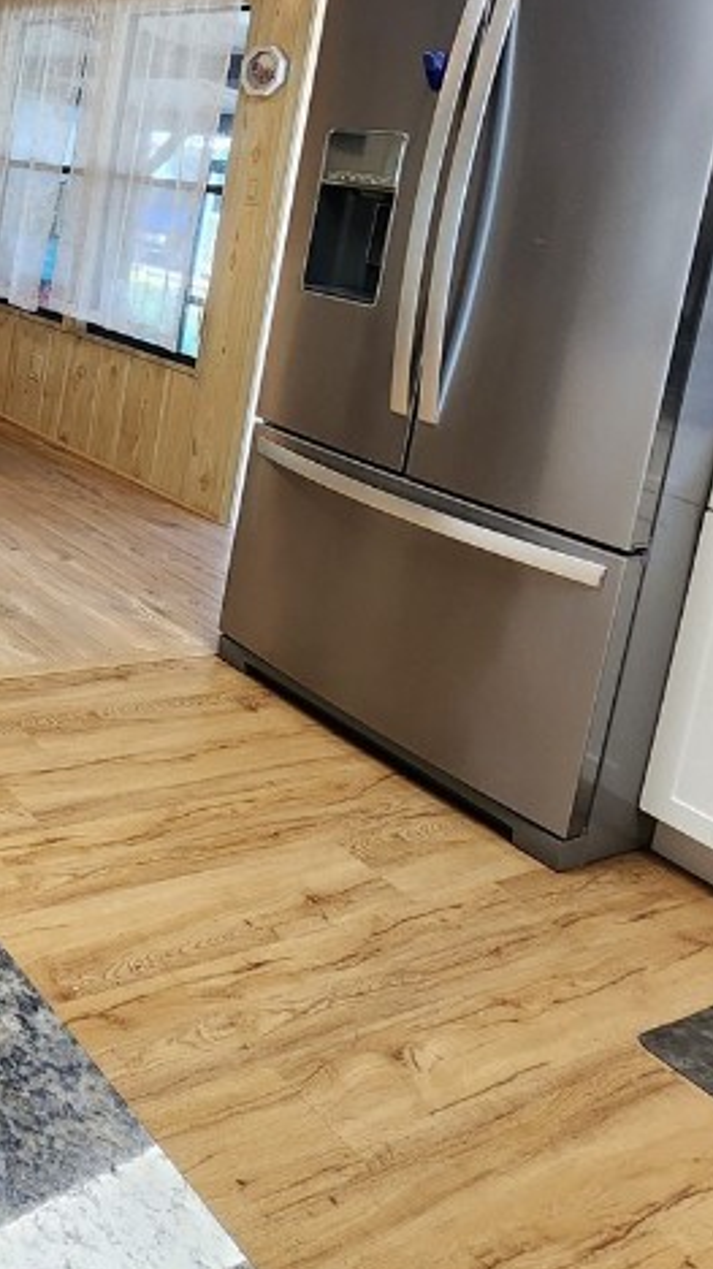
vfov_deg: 58.5
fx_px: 1043
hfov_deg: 31.8
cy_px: 279
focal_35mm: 31
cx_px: -133
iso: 200
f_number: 2.2
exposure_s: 1/60
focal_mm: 2.2
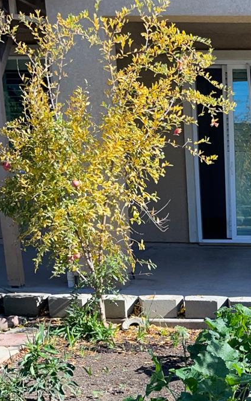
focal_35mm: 62
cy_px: 361
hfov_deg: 19.6
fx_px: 678
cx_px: 307
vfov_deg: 31.4
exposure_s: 1/2212
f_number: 1.6
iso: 32
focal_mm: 4.2
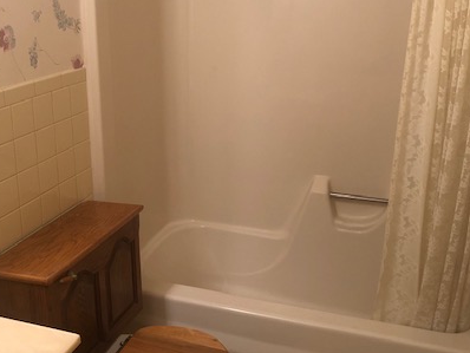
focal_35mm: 45
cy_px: 149
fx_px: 611
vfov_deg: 32.2
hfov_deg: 42.0
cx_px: 209
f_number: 1.8
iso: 40
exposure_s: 1/30
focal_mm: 4
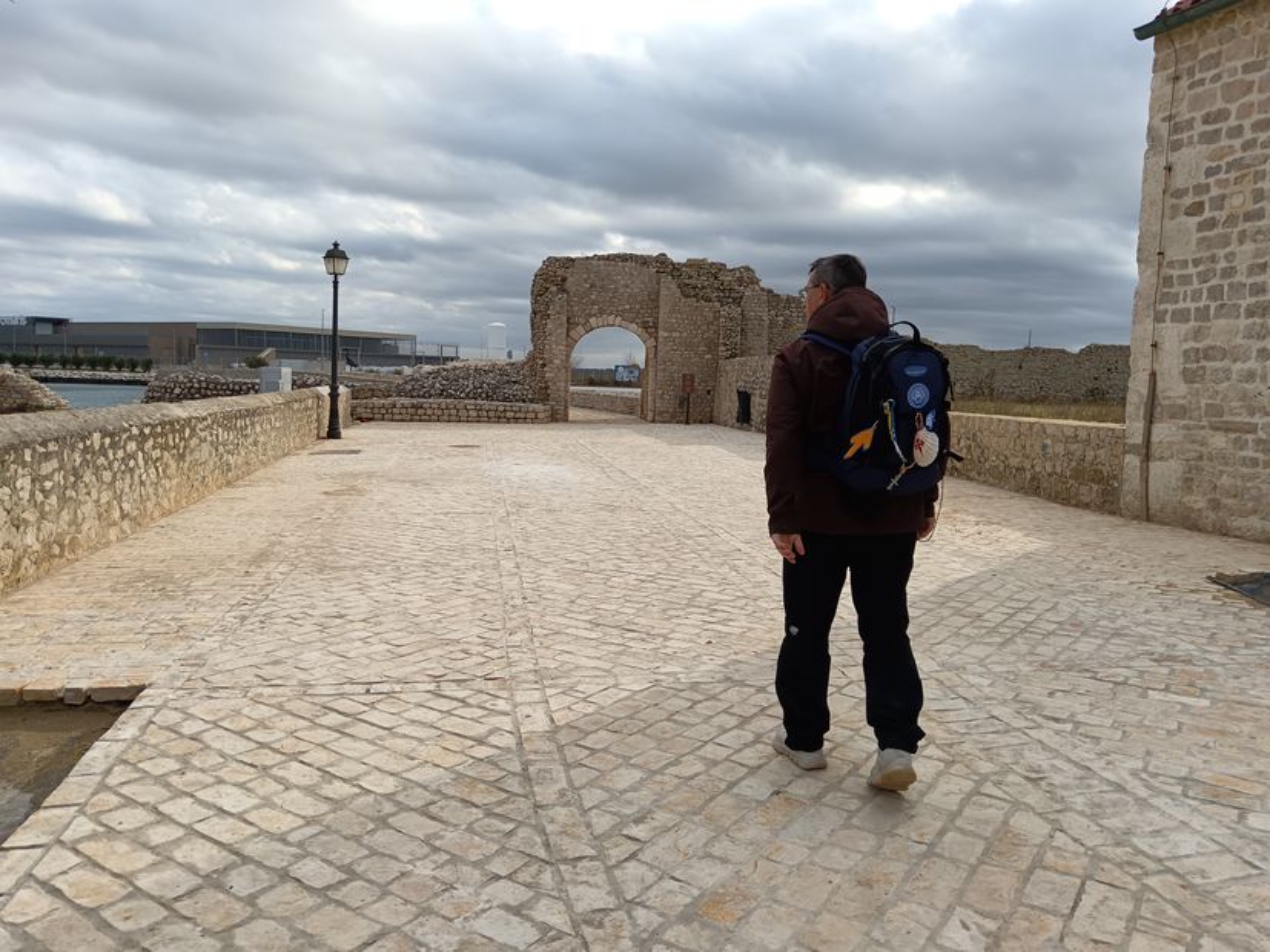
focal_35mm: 27
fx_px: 990
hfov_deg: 65.3
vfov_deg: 51.3
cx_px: 635
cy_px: 476
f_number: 1.9
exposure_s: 1/646
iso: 101
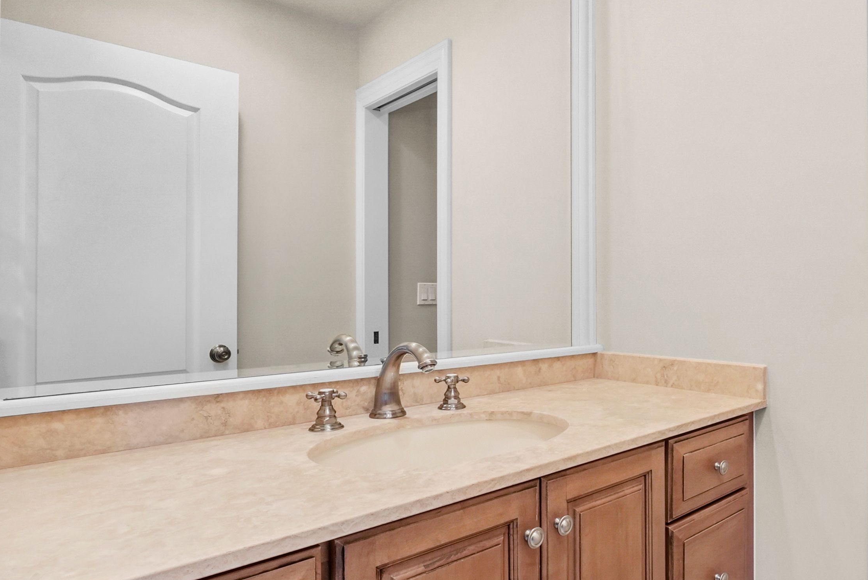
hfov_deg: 71.3
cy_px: 272
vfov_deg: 55.1
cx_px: 642
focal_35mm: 23
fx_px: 555
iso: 2000
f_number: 13
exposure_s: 1/6
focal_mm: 12
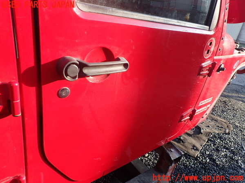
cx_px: 122
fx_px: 177
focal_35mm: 25
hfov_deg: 69.4
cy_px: 92
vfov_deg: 54.9
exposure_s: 1/250
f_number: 2.8
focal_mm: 4.5
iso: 100
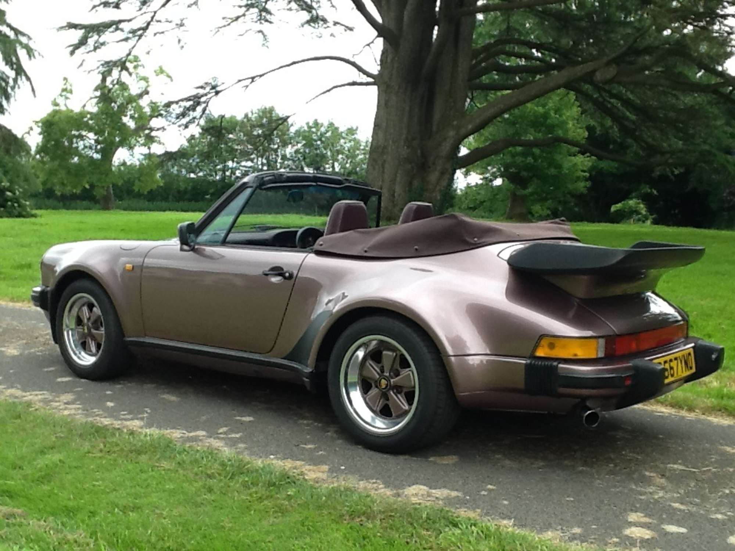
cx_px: 368
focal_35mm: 44
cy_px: 276
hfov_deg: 42.9
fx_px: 934
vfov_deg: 32.9
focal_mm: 2.03
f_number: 2.4
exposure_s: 1/204
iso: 40
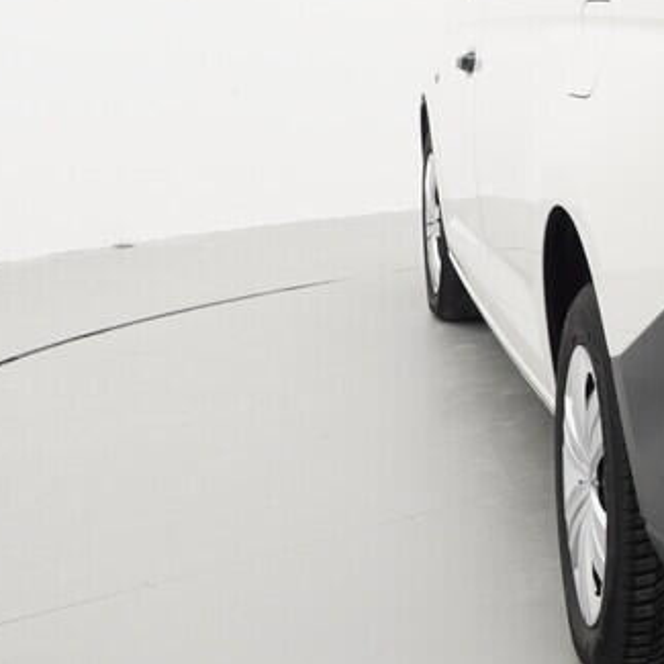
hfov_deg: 19.0
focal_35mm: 85
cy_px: 4
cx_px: 852
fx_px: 1842
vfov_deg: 19.8
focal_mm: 15
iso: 250
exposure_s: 1/80
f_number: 5.6
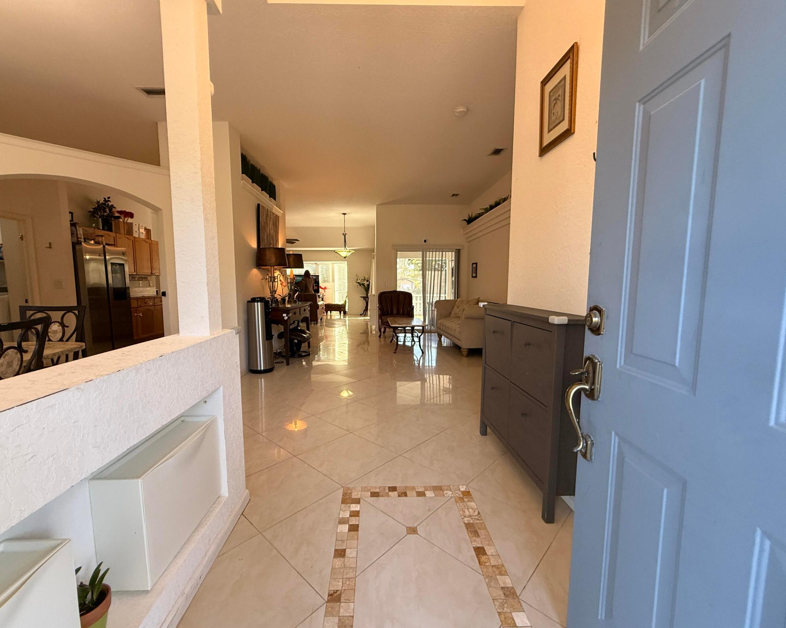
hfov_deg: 96.8
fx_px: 349
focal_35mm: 15
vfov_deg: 84.0
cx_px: 383
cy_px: 318
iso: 200
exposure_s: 1/120
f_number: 2.2
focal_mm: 2.22
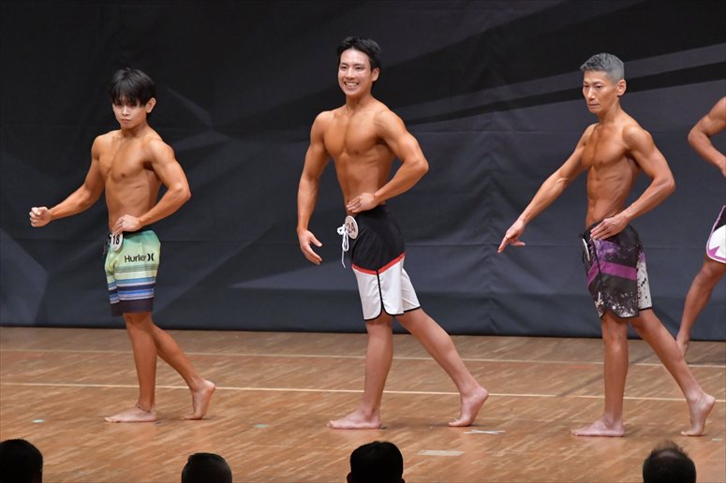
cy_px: 242
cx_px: 363
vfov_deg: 5.1
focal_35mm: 270
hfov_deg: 7.6
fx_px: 5442
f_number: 5.6
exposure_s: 1/400
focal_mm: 180
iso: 6400
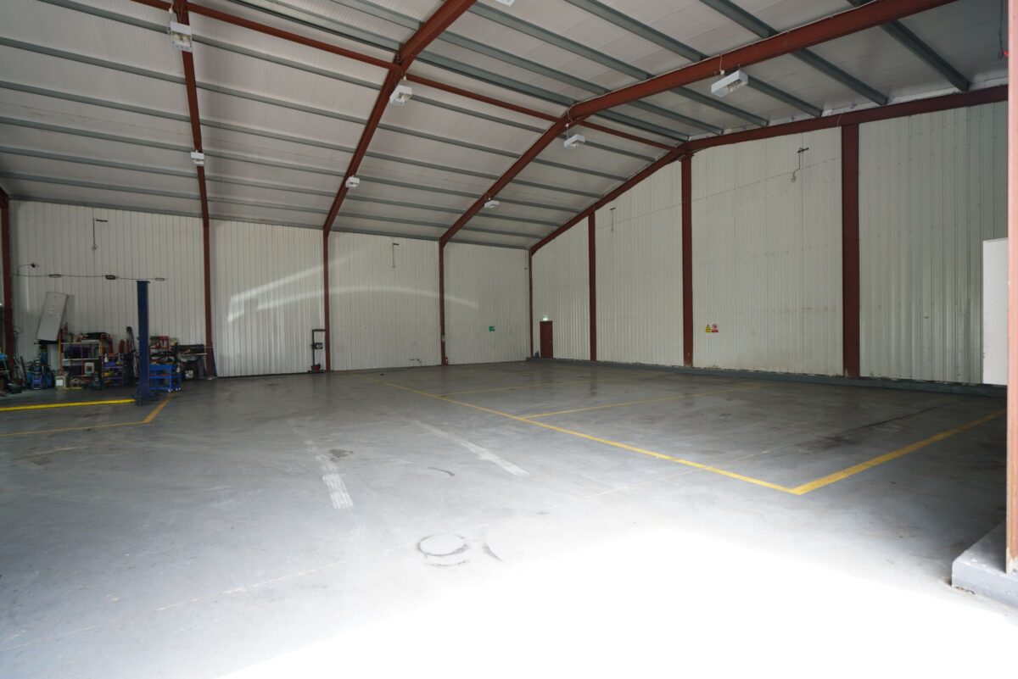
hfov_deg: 96.7
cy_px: 340
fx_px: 453
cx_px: 509
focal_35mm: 16
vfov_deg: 73.8
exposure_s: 1/100
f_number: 4
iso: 400
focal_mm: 16
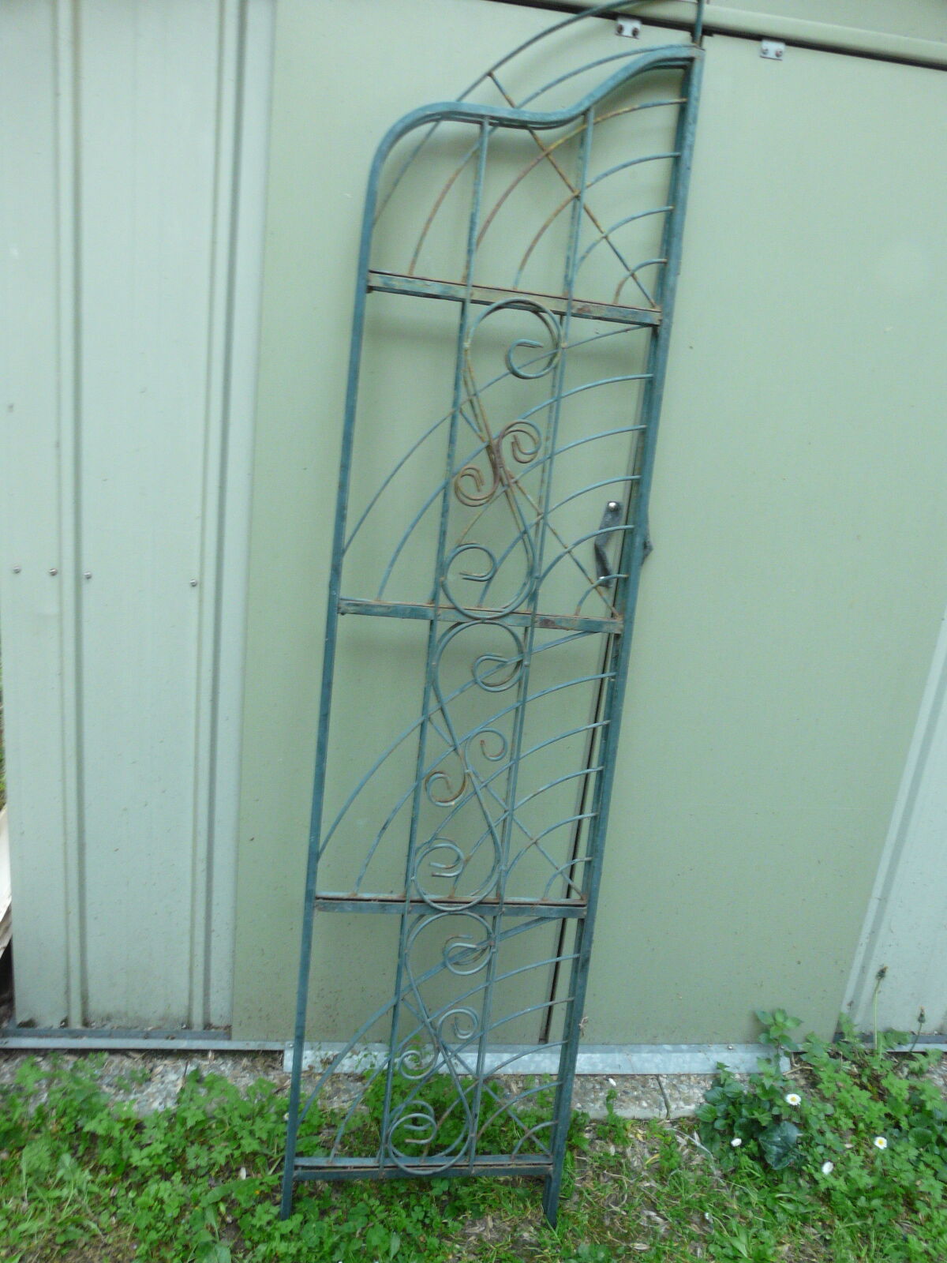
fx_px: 1021
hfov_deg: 49.7
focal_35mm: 28
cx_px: 474
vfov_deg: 63.4
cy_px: 632
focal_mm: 4.6
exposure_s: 1/10
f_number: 5.6
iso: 200
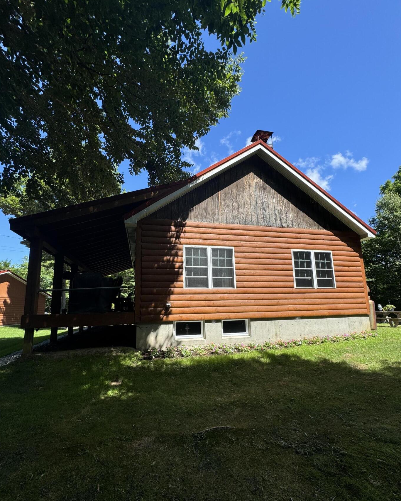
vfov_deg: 92.9
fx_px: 237
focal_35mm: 16
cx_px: 197
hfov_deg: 80.4
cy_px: 271
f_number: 2.2
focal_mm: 2.22
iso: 40
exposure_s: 1/734
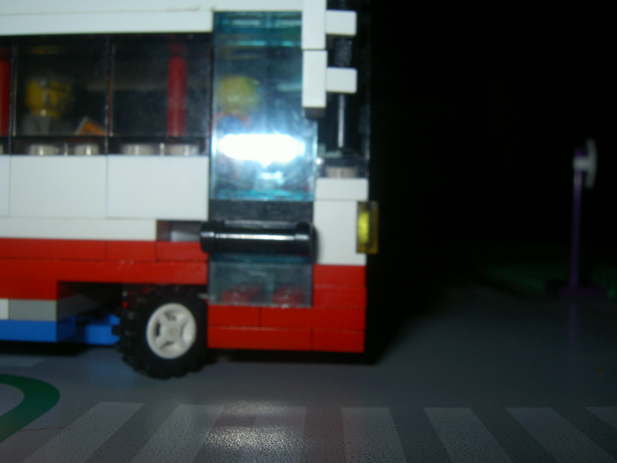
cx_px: 308
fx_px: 606
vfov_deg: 41.8
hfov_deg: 54.0
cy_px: 232
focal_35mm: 34
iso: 50
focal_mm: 5.6
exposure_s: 1/60
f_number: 4.7
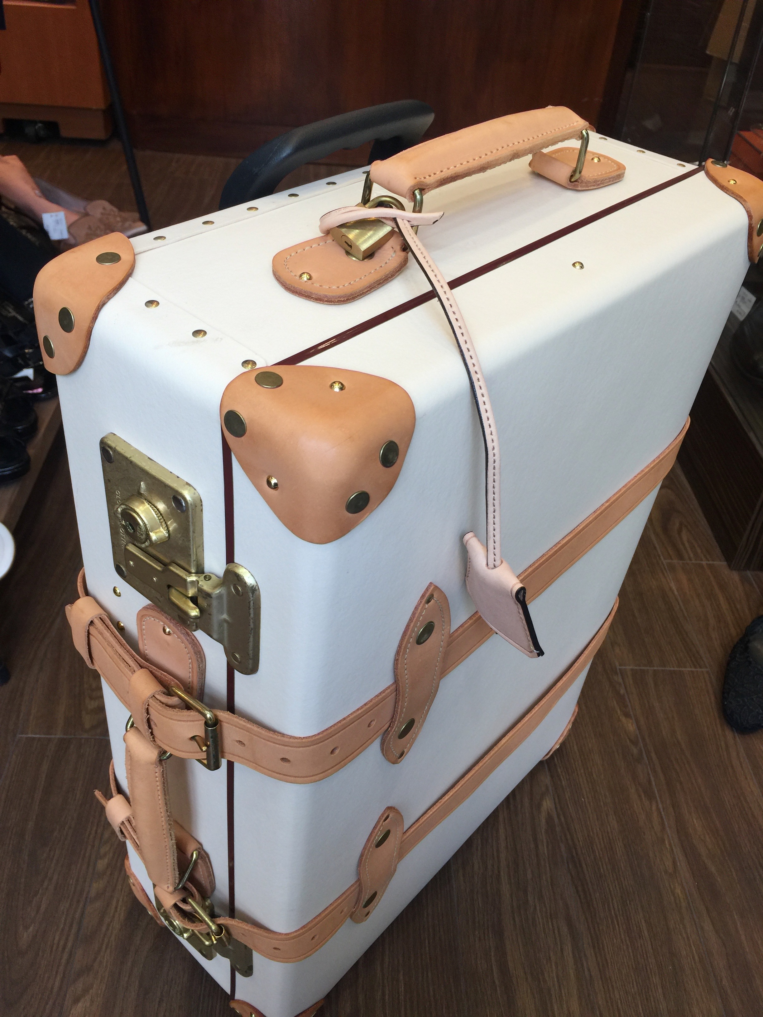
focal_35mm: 29
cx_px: 382
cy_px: 508
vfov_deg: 61.7
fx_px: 852
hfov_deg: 48.2
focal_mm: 4.15
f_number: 2.2
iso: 32
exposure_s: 1/33
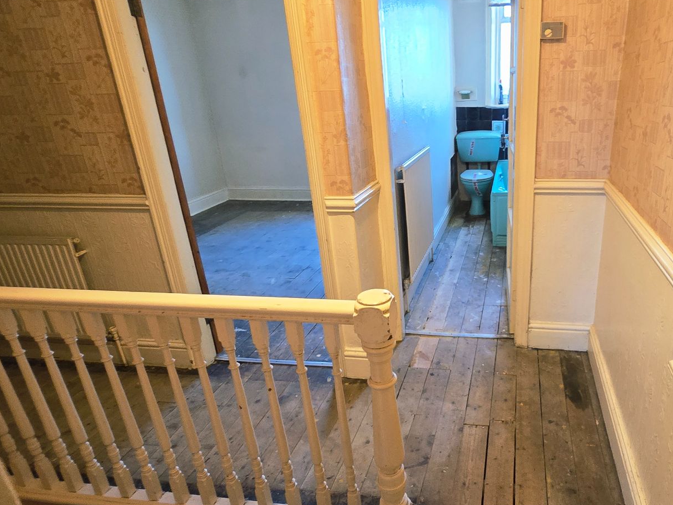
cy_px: 259
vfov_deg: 61.1
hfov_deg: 73.5
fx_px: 428
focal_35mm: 22
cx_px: 462
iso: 500
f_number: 2.2
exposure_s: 1/60
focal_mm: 2.2
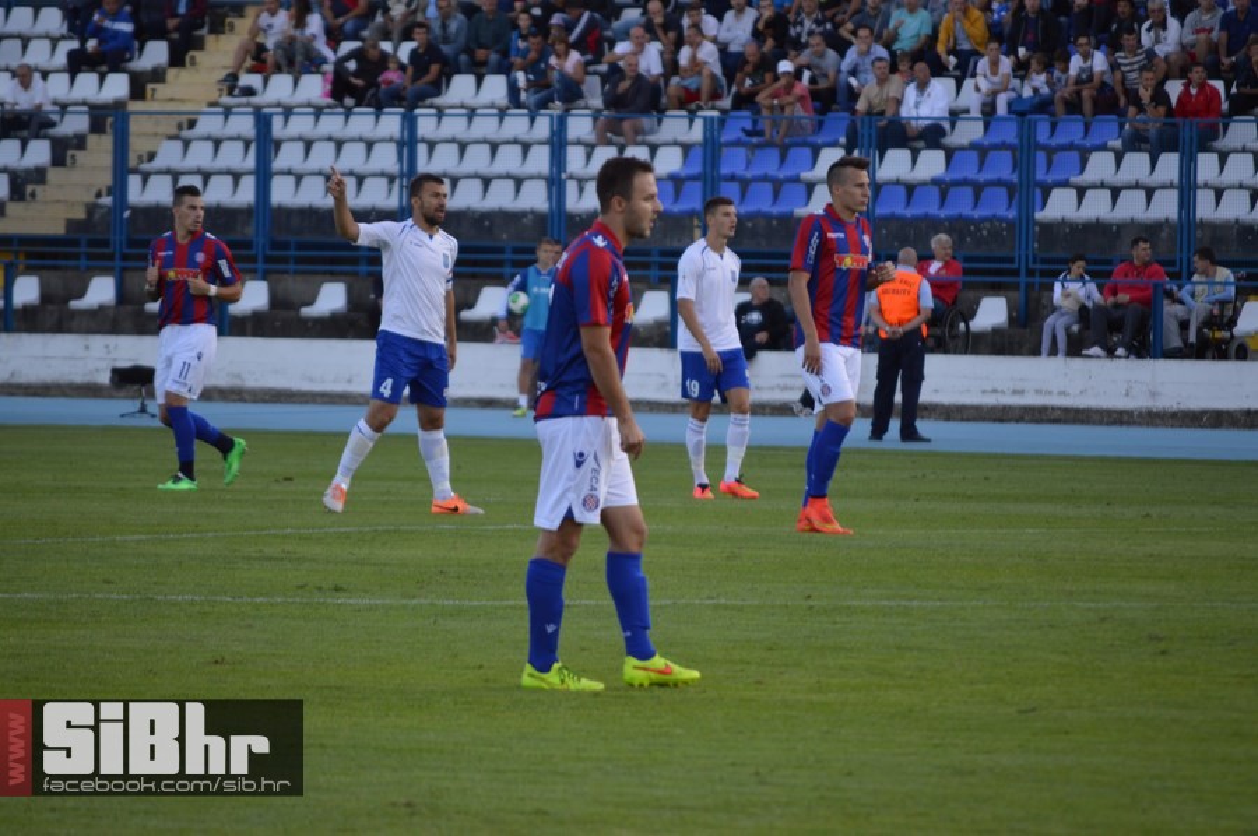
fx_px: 10472
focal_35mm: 300
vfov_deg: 4.6
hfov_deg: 6.9
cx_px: 629
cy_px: 418
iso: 400
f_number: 5.6
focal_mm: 200
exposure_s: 1/200
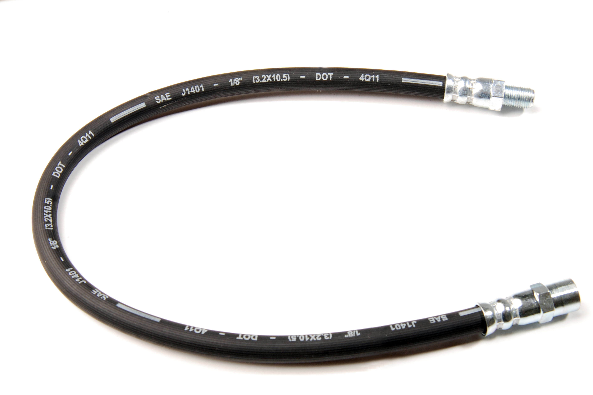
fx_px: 865
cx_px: 296
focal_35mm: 52
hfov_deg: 37.9
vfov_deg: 25.8
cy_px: 198
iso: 160
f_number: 13
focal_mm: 35
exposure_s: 1/125
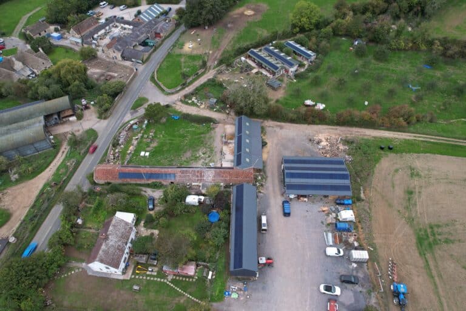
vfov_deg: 57.2
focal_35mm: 22
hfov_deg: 78.6
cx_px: 233
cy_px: 156
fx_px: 285
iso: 100
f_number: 2.8
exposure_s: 1/15
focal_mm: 8.38
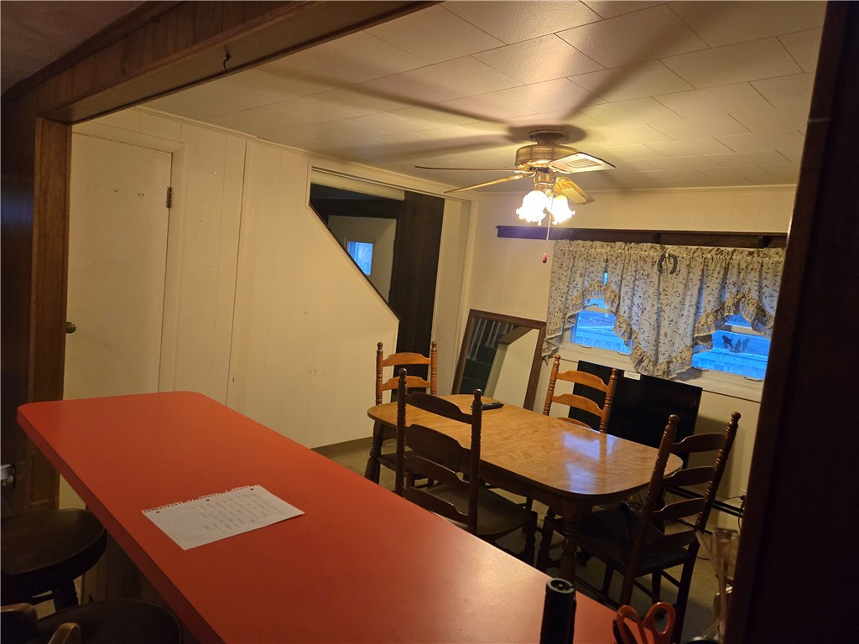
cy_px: 322
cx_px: 430
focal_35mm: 23
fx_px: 571
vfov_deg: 58.9
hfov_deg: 73.9
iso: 500
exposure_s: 1/120
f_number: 1.8
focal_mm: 5.4
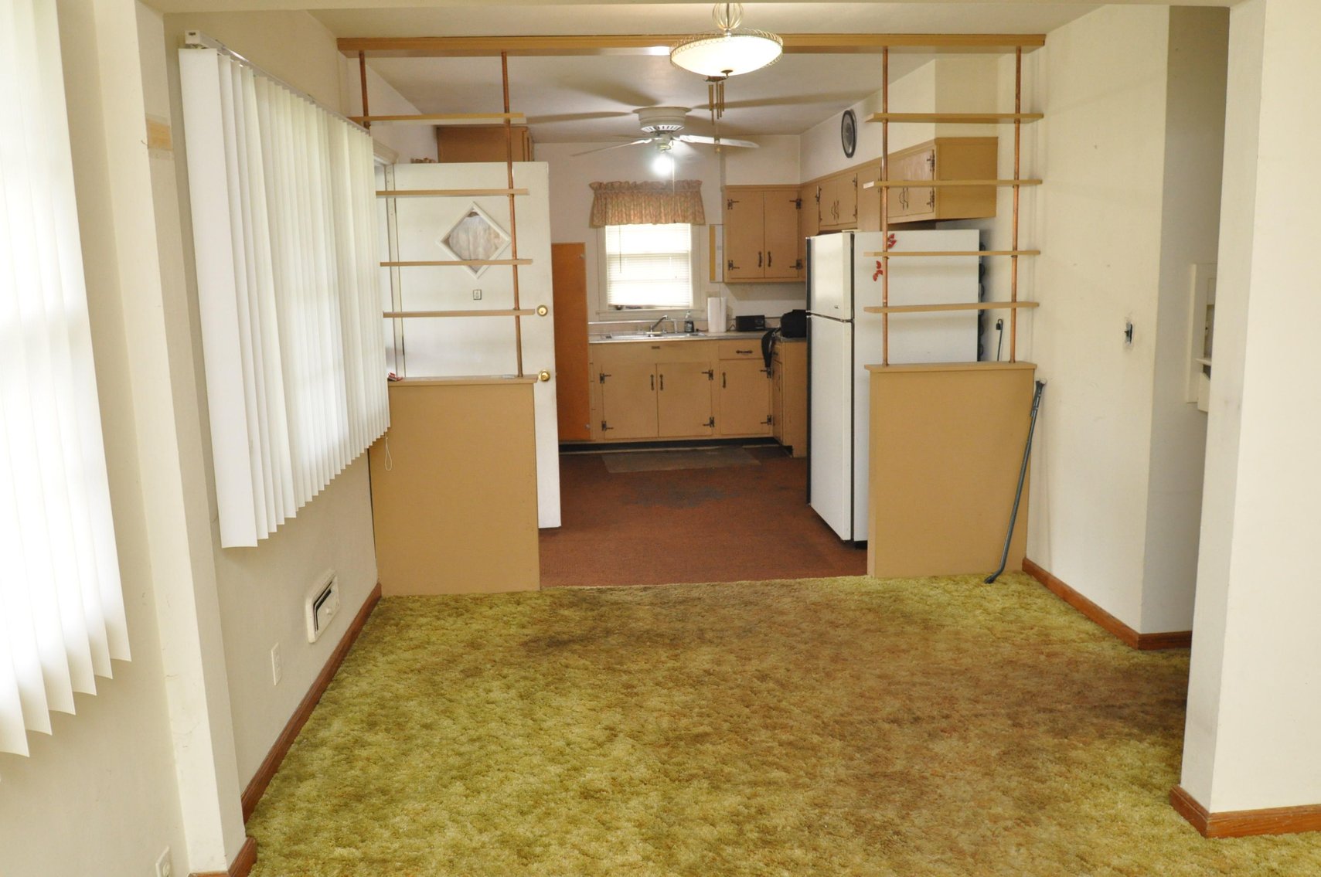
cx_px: 660
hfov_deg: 64.6
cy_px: 438
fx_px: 1044
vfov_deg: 45.6
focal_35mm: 28
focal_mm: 19
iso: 1600
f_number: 7.1
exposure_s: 1/60
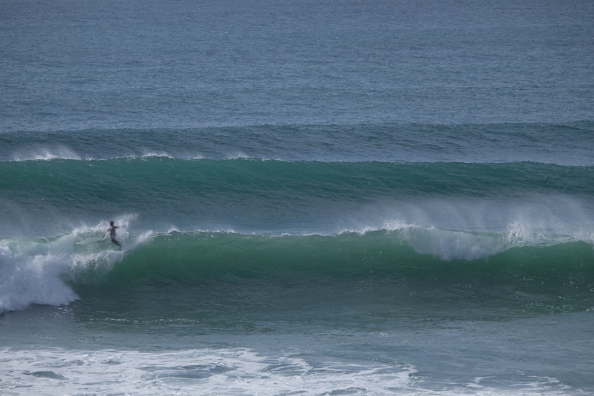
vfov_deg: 4.0
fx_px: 5693
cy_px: 198
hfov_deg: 6.0
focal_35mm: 345
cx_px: 297
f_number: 6.7
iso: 400
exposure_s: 1/2900
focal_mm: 230
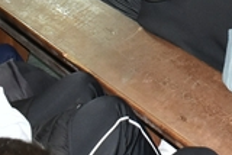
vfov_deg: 8.7
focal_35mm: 152
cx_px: 254
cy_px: -126
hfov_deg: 13.2
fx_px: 980
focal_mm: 18
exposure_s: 1/60
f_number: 3.5
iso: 1800
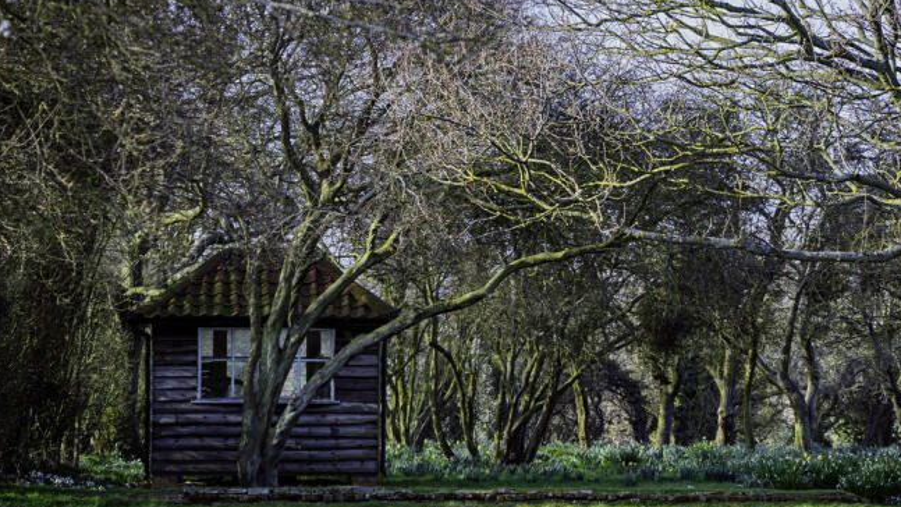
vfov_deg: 11.4
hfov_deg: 20.2
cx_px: 450
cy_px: 231
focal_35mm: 106
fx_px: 2533
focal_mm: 100
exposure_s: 1/100
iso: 100
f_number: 5
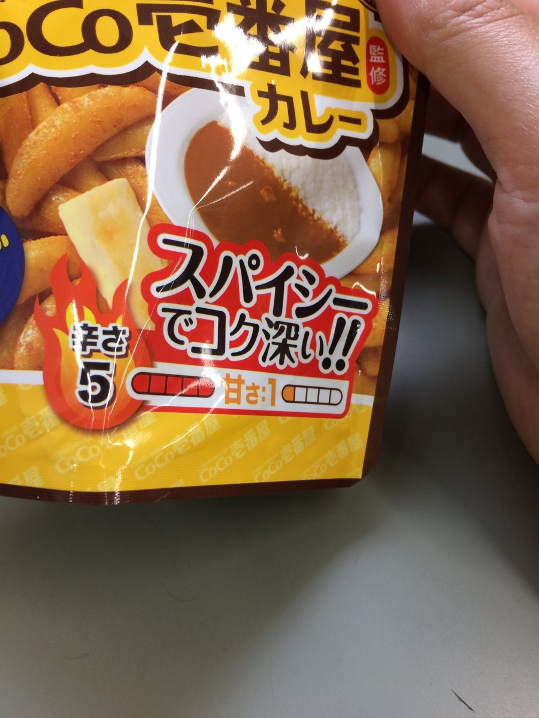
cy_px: 359
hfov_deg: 48.2
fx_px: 602
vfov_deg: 61.7
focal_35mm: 29
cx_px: 270
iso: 64
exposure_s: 1/30
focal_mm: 4.15
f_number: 2.2
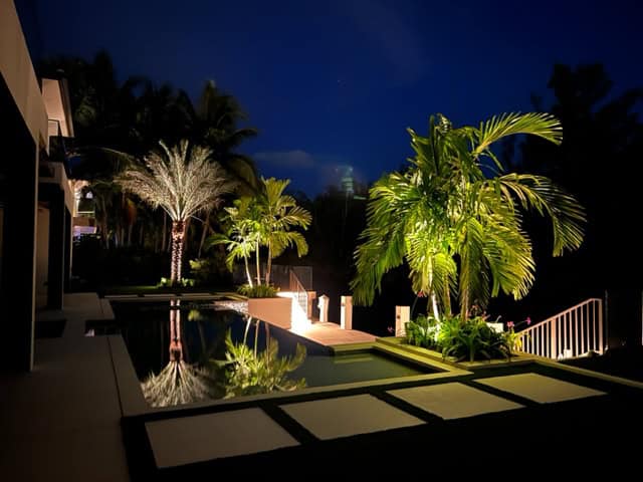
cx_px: 322
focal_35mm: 26
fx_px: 483
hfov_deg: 67.3
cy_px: 241
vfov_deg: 53.1
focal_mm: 5.7
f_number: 1.5
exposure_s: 1/5
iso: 1600
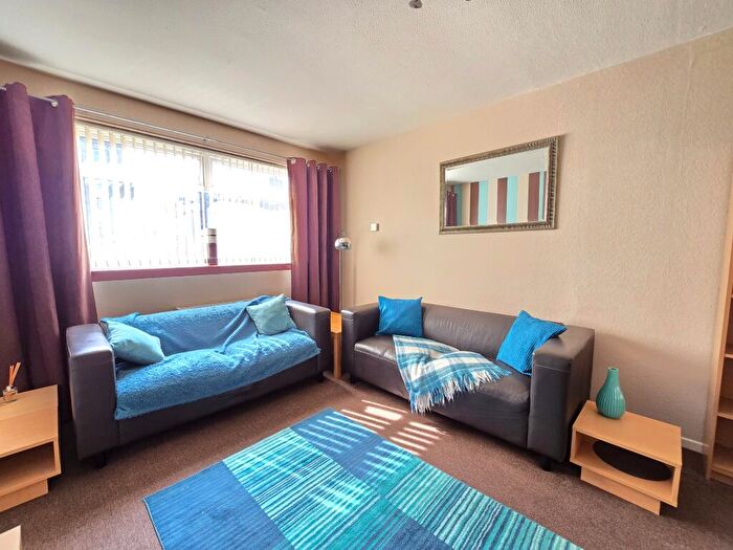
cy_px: 275
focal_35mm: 13
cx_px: 366
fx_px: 275
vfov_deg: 89.9
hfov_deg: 106.2
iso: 200
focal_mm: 2.2
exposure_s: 1/50
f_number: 2.2
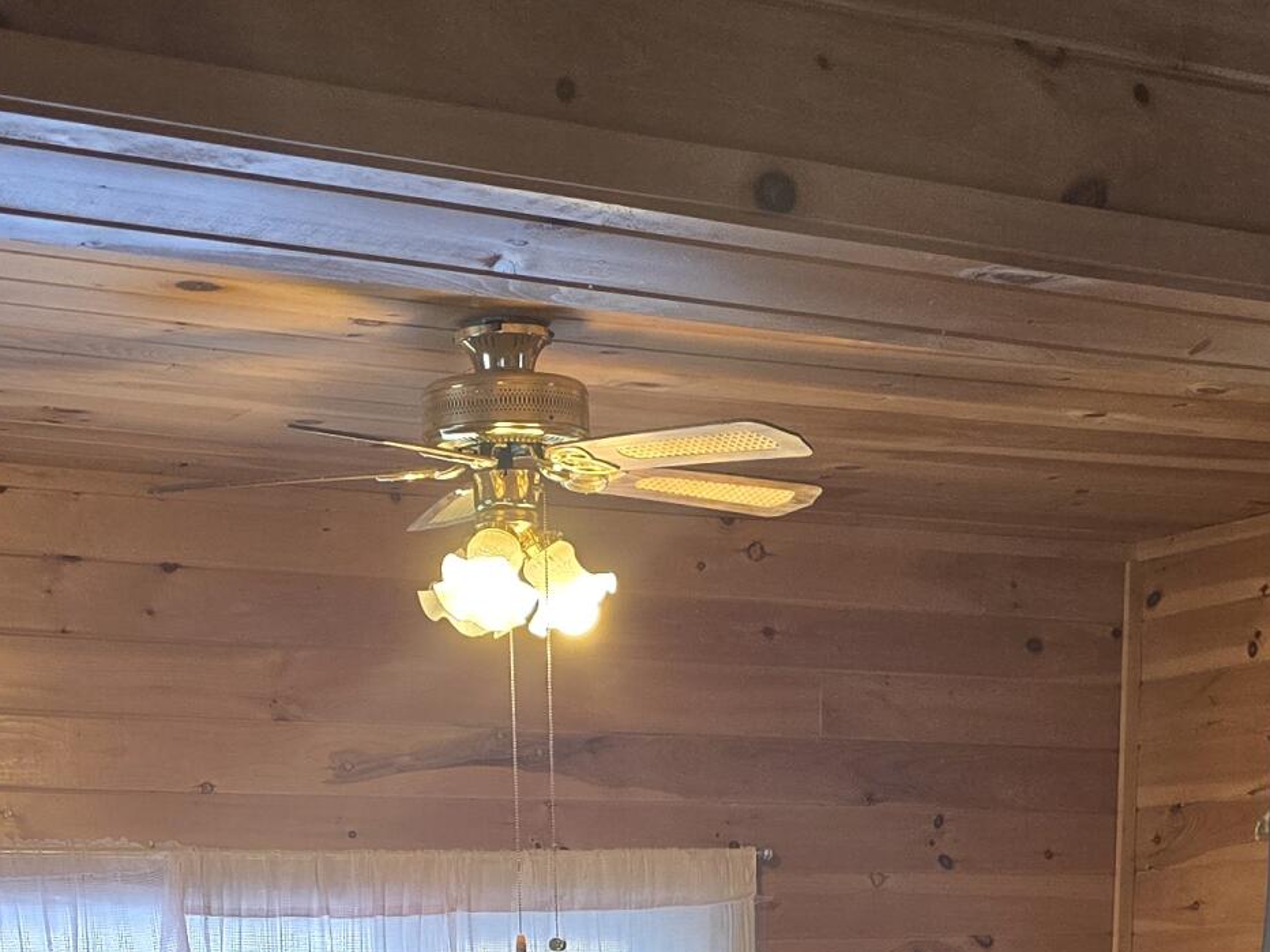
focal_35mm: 74
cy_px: 1456
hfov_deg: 26.3
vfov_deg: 17.7
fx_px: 2715
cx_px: 593
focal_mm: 6.3
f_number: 1.7
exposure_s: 1/120
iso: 250
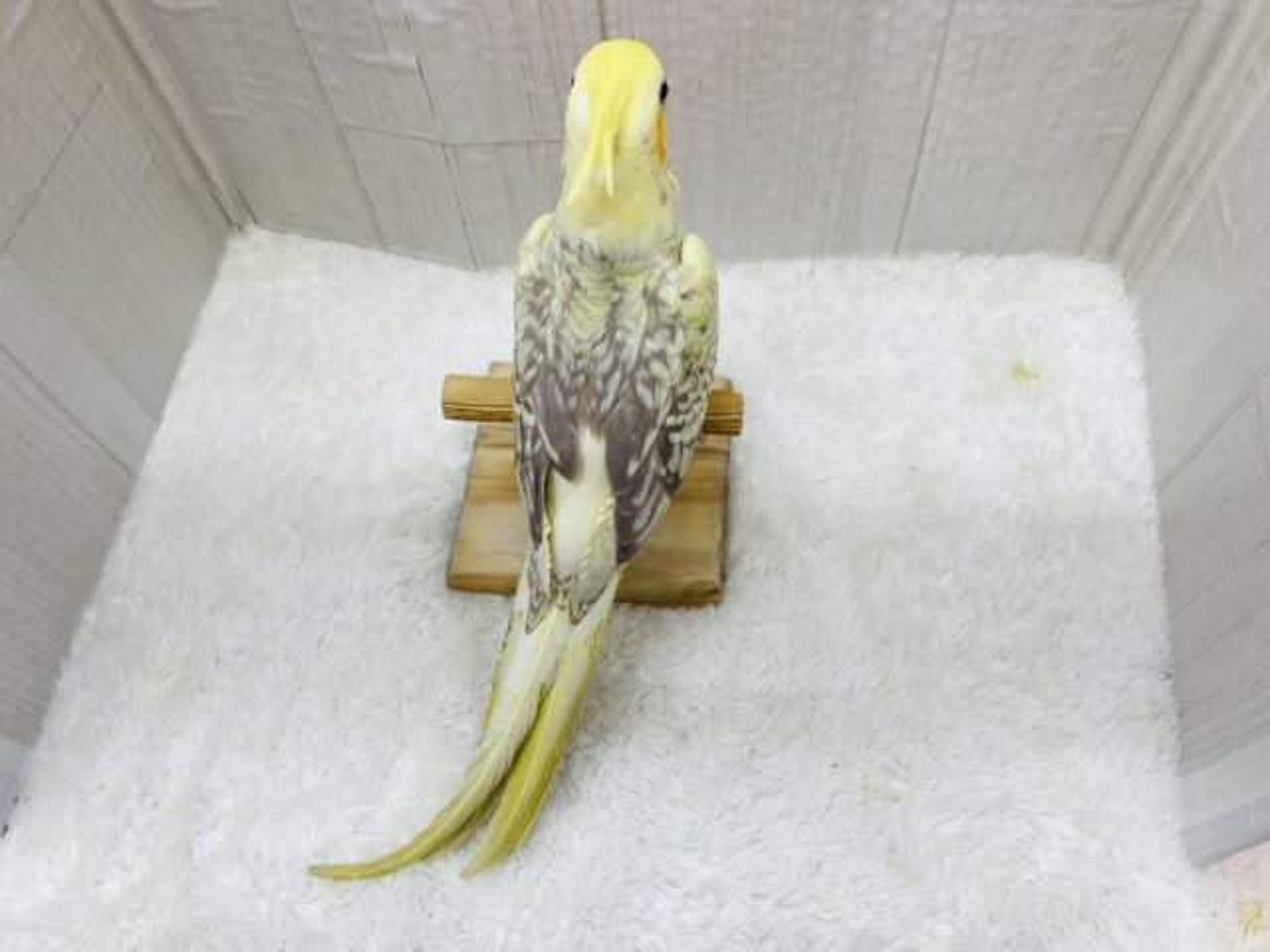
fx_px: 954
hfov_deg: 67.3
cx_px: 635
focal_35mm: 26
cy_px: 476
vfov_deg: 53.1
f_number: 1.8
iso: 40
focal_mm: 4.25
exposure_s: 1/100
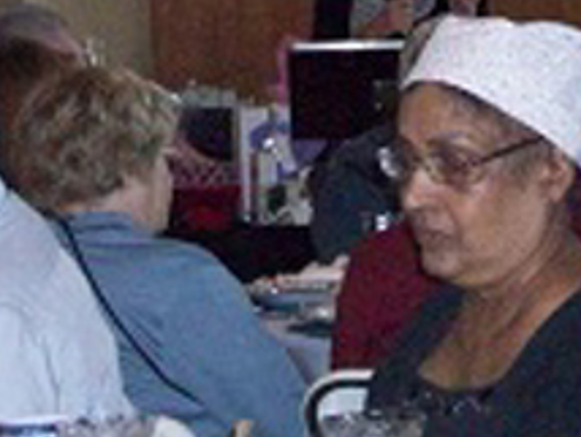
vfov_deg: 8.4
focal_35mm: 173
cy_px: -243
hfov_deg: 11.4
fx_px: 2907
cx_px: 358
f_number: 3.6
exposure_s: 1/169
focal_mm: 8.8
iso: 800
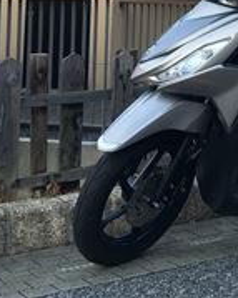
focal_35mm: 95
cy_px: -45
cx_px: 315
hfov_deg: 15.4
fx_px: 837
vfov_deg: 19.2
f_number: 2.2
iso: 32
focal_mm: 4.15
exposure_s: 1/60
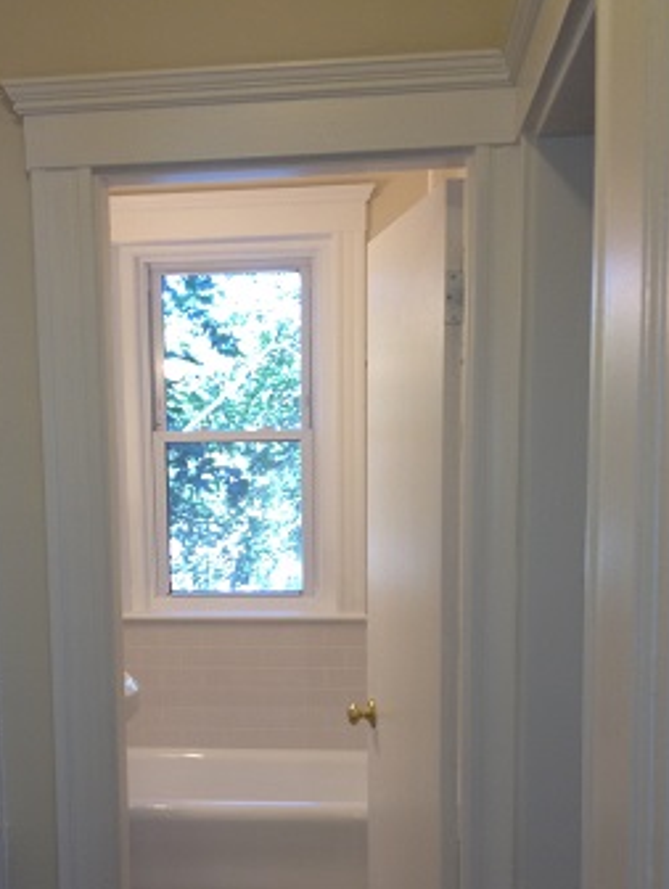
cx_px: 256
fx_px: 1311
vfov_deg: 36.9
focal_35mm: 51
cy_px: 624
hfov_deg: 28.5
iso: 64
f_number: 2.4
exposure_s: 1/40
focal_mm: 4.28
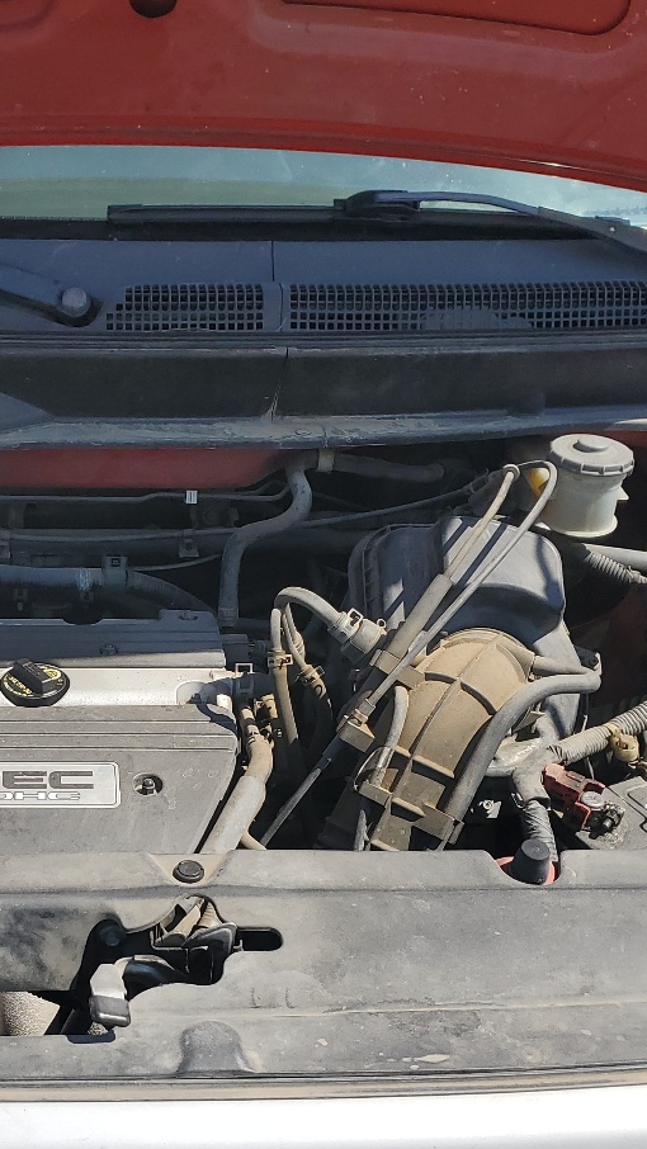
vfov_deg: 41.0
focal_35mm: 50
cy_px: 730
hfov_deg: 23.6
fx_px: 1524
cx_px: 133
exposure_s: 1/3333
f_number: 1.5
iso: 50
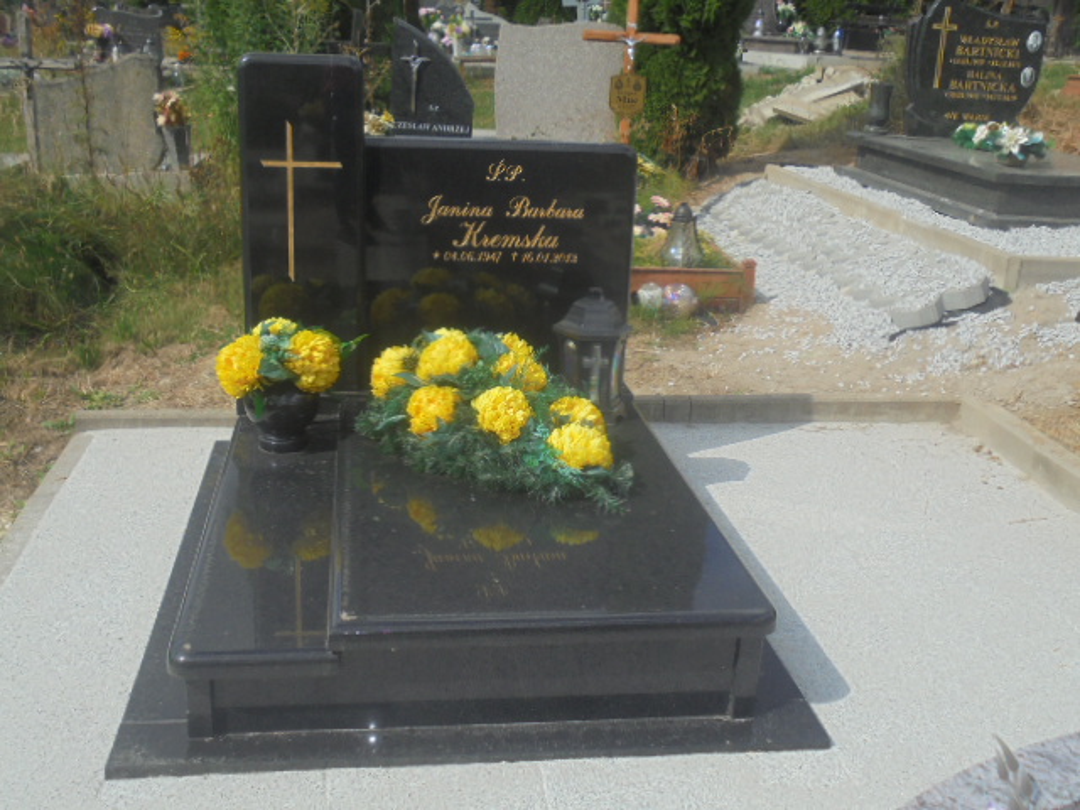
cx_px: 540
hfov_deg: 49.0
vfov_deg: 37.7
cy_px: 405
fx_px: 1186
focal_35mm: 38
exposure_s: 1/100
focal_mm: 6.9
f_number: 13.3
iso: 100
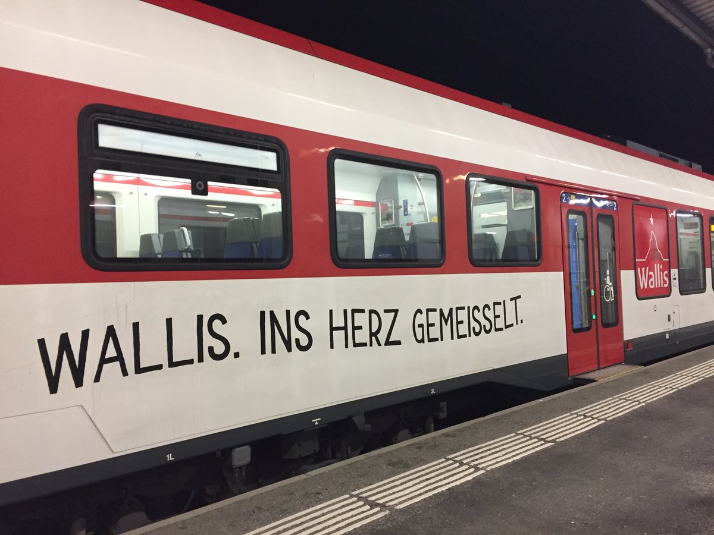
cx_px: 357
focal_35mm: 29
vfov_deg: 48.2
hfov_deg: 61.7
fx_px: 598
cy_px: 268
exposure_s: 1/20
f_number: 2.2
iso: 250
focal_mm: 4.15
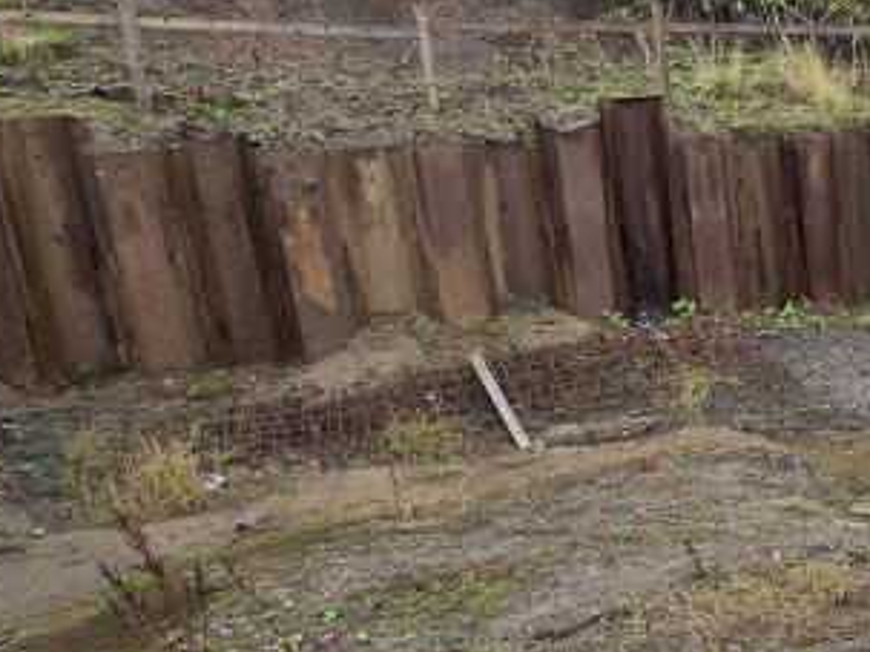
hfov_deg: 34.1
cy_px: 362
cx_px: 1060
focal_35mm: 44
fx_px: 1105
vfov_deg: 32.8
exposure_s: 1/125
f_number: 2.2
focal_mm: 2.2
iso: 50
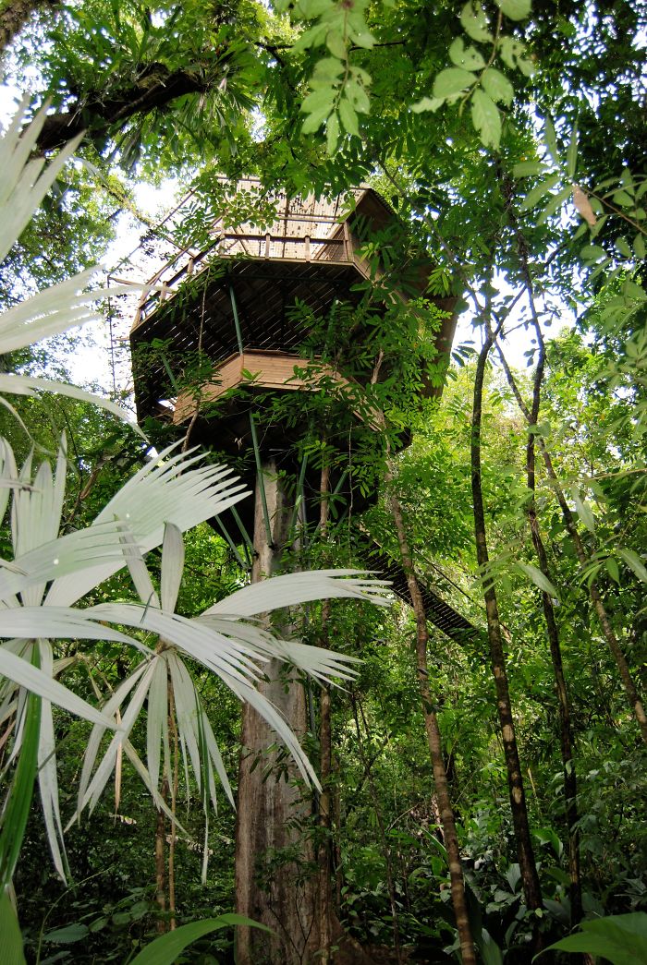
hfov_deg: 43.7
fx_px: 806
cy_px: 482
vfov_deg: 61.9
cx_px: 324
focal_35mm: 30
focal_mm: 20
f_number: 3.8
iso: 200
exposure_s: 1/60
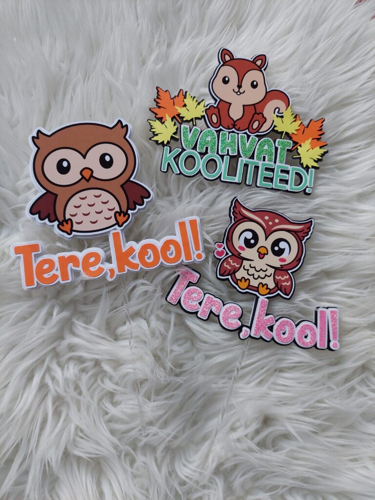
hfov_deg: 56.8
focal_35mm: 24
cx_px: 188
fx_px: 347
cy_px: 250
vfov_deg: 71.6
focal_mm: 5.23
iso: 125
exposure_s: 1/100
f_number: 1.8
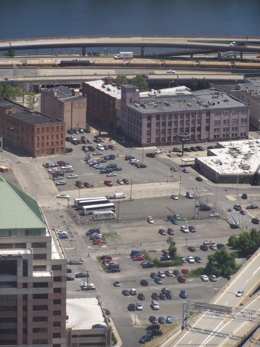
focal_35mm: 169
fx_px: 1692
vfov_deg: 11.7
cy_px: 174
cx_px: 130
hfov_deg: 8.8
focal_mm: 28
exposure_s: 1/640
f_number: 3.2
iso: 80
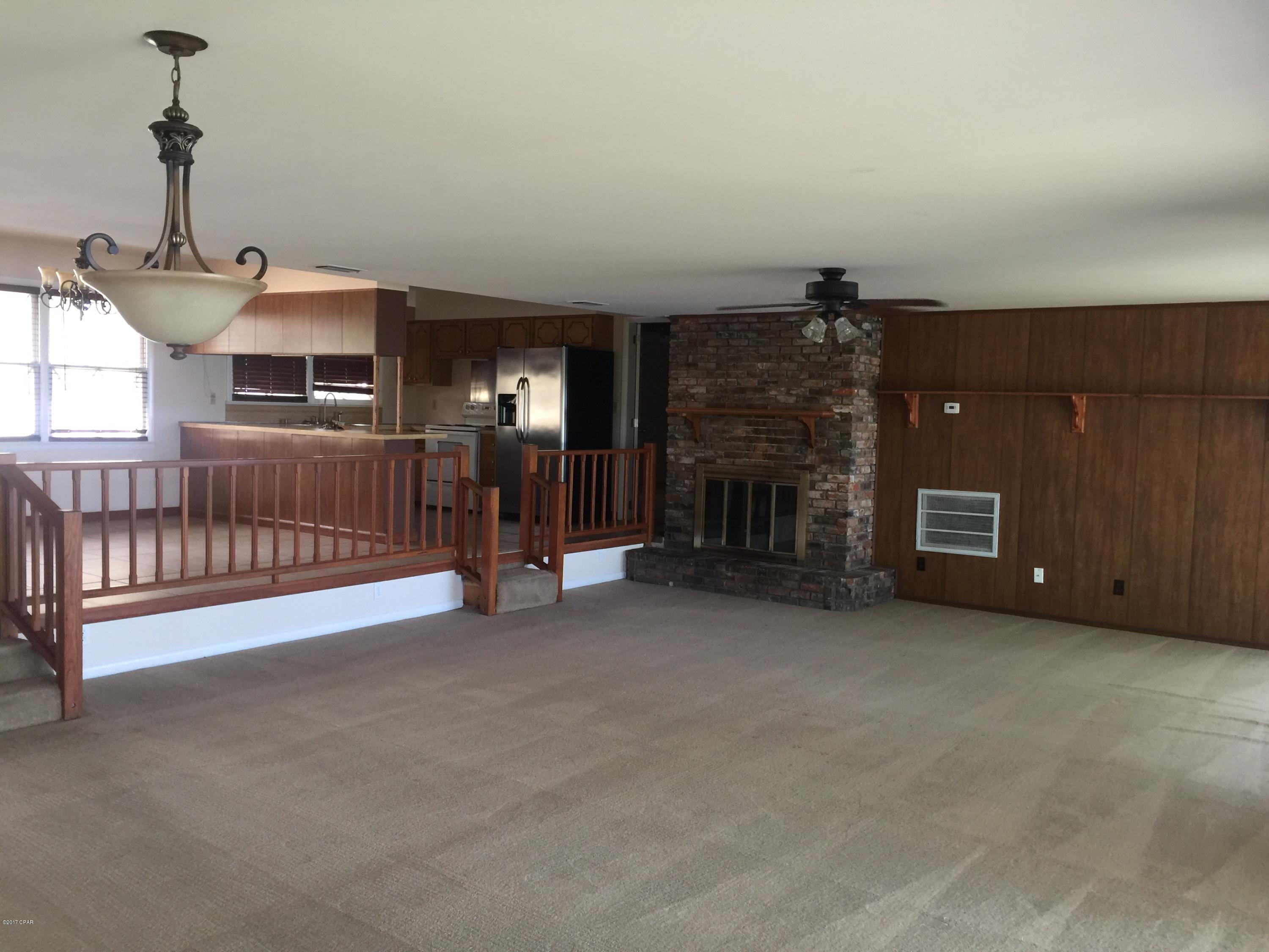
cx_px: 634
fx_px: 1063
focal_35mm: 29
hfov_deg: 61.7
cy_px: 476
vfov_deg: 48.2
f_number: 2.2
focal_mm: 4.15
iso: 64
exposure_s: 1/15
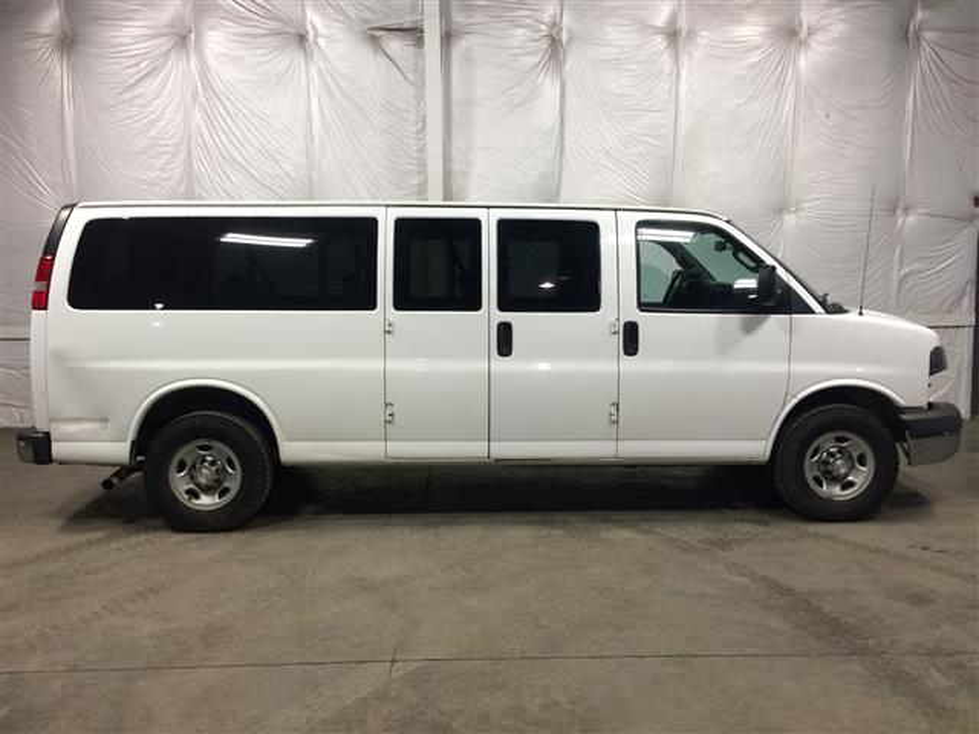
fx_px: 820
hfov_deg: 61.7
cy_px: 367
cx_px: 490
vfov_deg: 48.2
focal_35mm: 29
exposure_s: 1/30
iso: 50
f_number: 2.2
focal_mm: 4.15
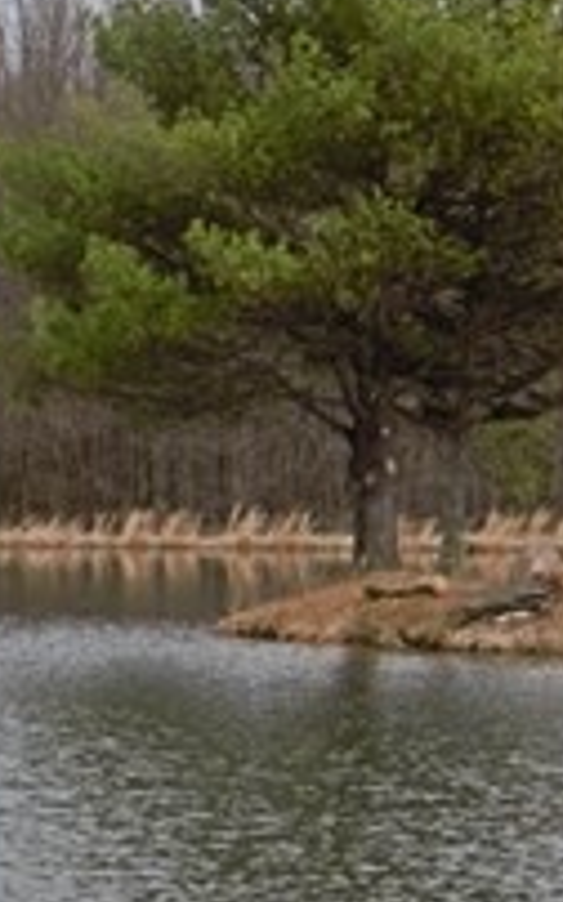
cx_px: -500
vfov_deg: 10.6
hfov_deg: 6.5
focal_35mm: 197
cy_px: 688
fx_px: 4843
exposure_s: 1/500
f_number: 11
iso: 400
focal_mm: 24
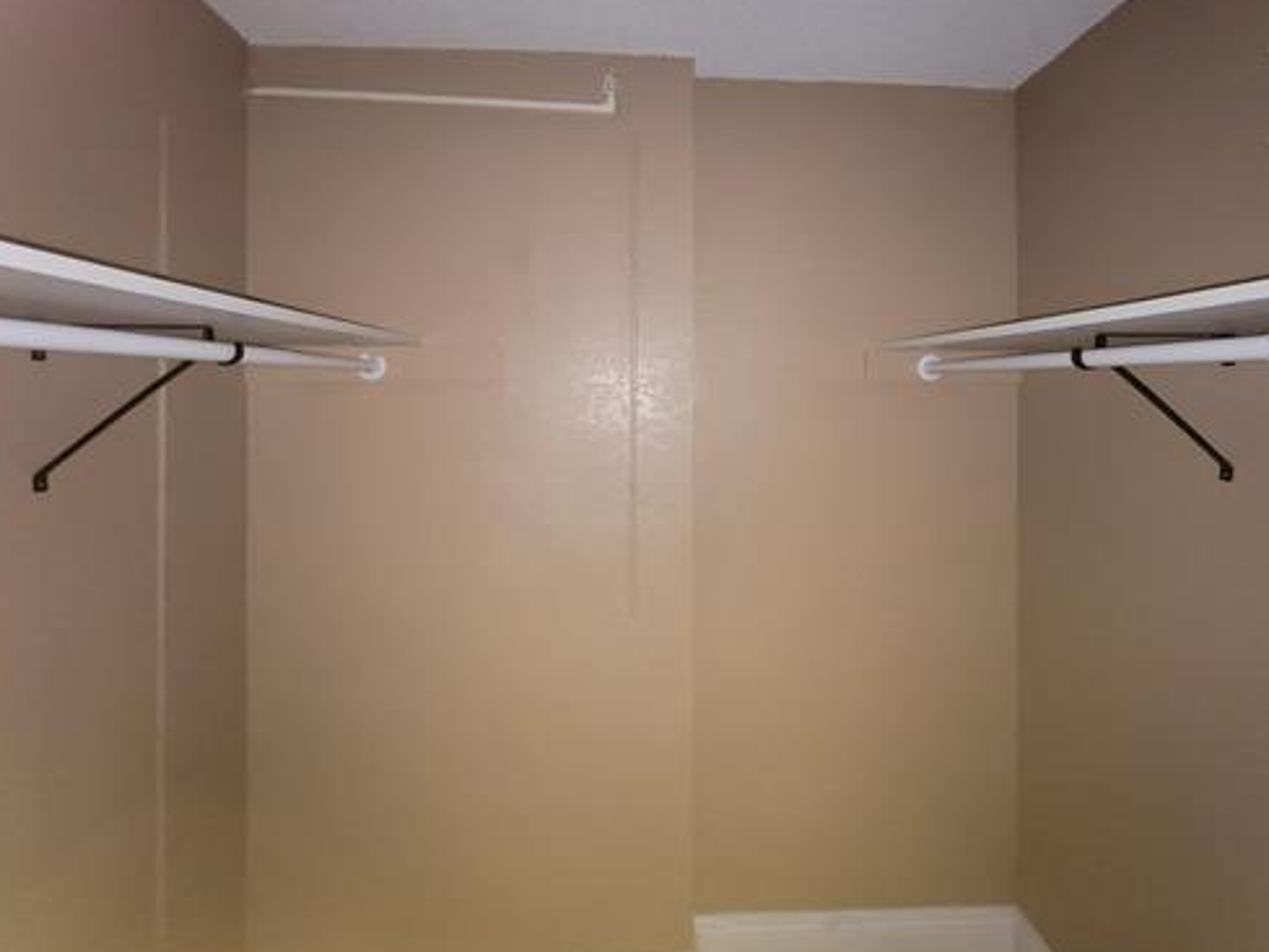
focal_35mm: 17
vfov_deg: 74.2
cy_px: 399
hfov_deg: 90.9
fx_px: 623
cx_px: 675
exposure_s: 1/30
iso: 500
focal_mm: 2.2
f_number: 2.2
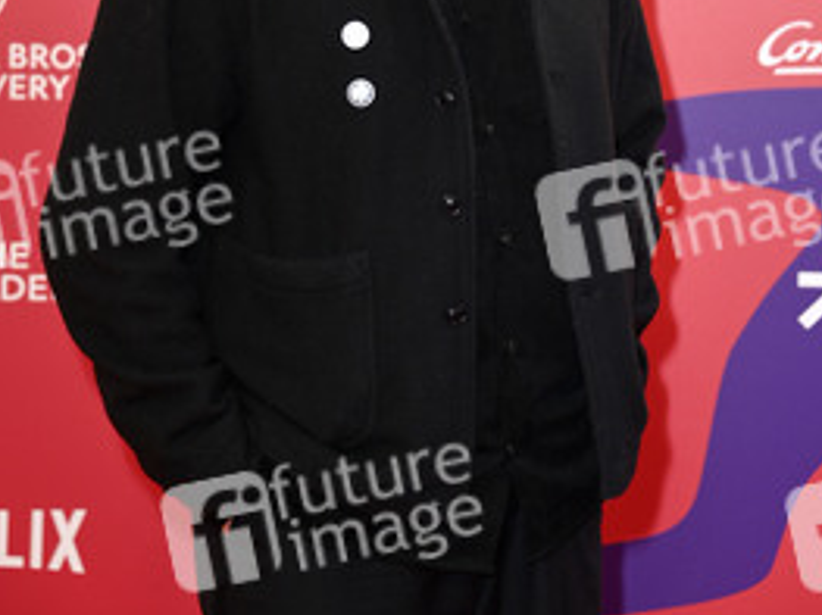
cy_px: 50
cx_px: 413
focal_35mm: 146
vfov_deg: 10.1
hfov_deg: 13.5
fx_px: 3465
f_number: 5.6
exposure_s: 1/250
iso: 500
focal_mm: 100
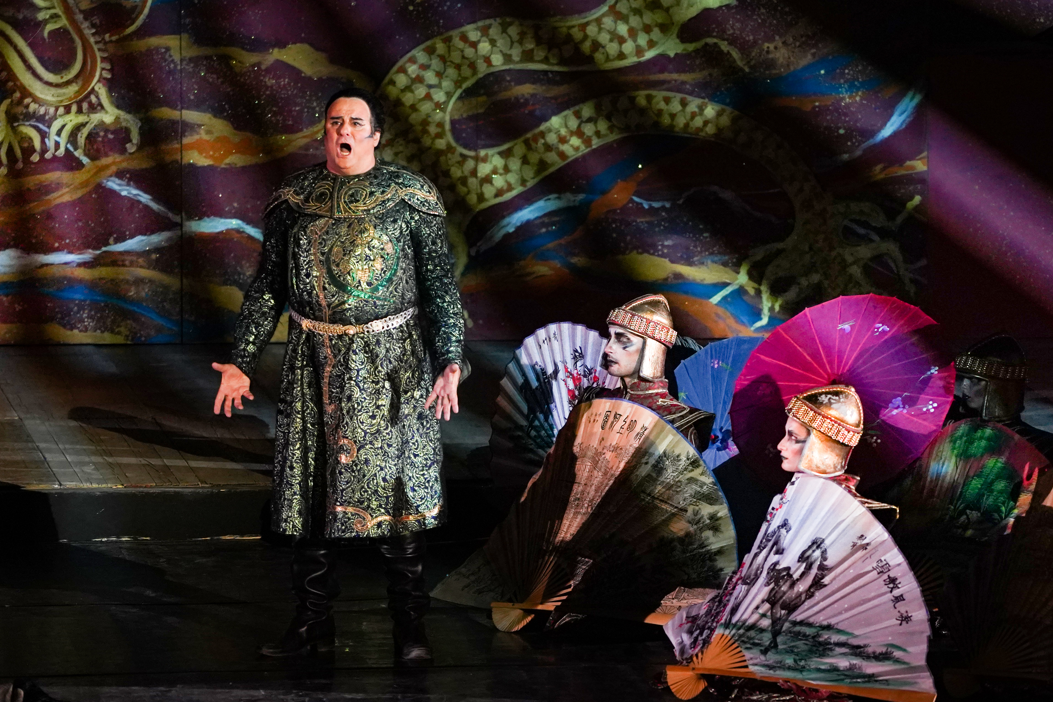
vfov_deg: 4.4
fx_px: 9038
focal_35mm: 309
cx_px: 537
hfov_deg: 6.7
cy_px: 353
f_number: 4
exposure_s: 1/125
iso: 4000
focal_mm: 200
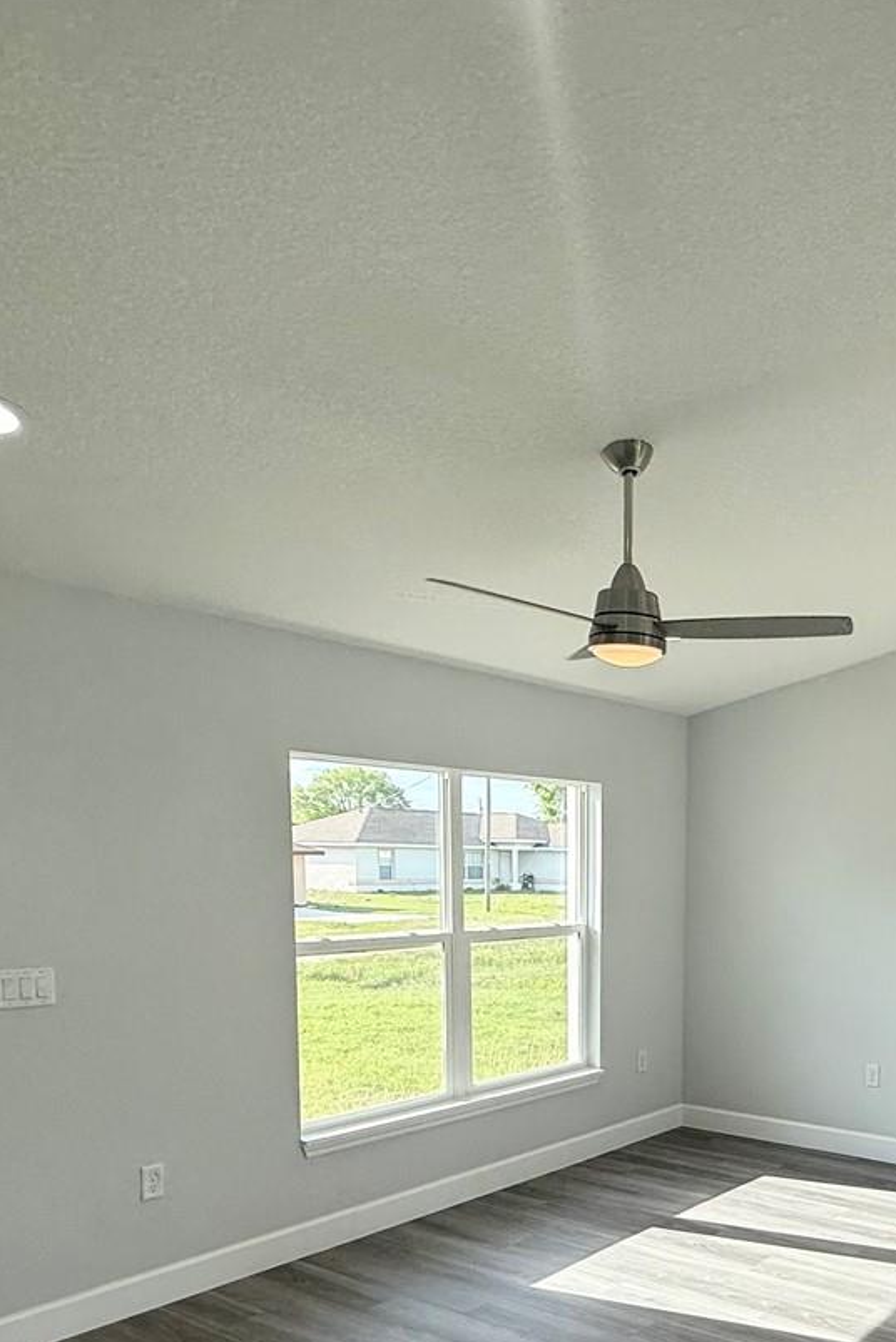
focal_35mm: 29
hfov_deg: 42.0
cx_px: 774
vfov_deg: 60.5
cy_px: 993
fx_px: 1082
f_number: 2.2
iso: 50
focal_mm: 2.22
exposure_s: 1/252
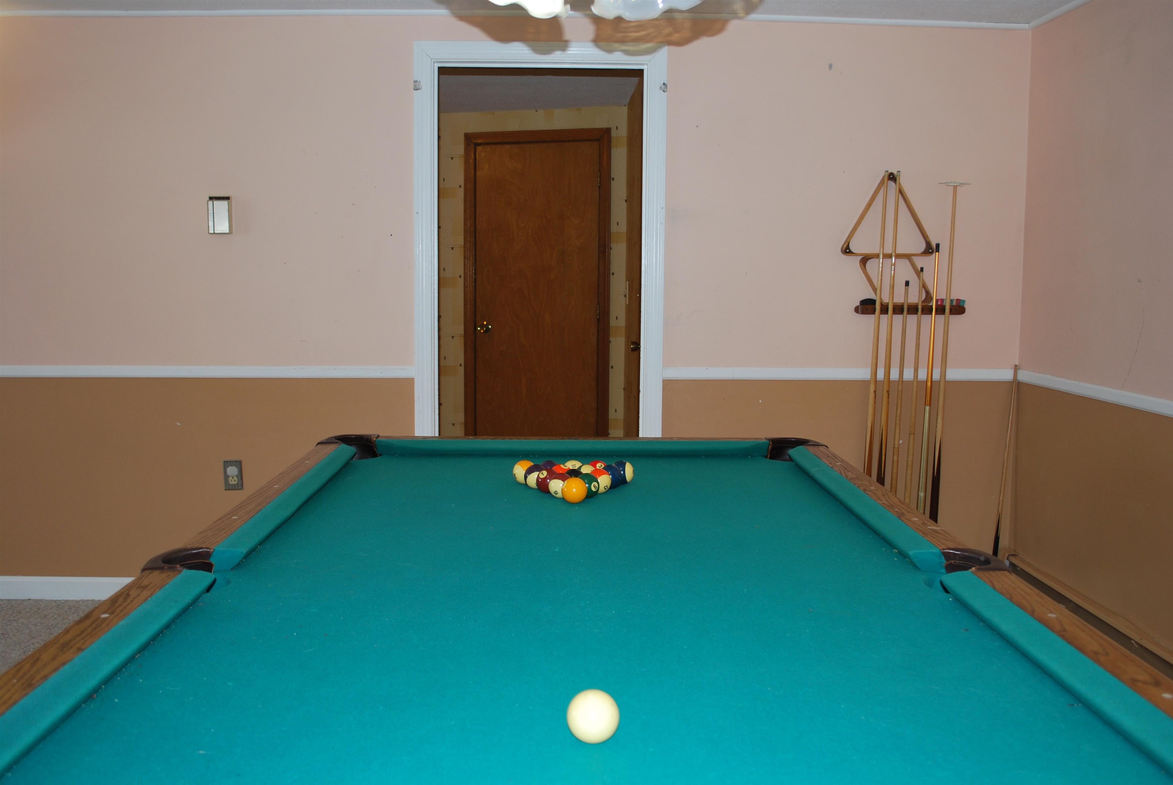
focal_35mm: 30
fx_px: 979
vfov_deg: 43.7
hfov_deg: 61.9
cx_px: 586
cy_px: 392
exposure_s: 1/60
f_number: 3.8
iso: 200
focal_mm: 20
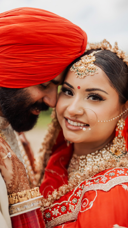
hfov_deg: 22.6
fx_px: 320
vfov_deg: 39.2
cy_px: 114
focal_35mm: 53
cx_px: 52
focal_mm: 50
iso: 100
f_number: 1.4
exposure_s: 1/4000
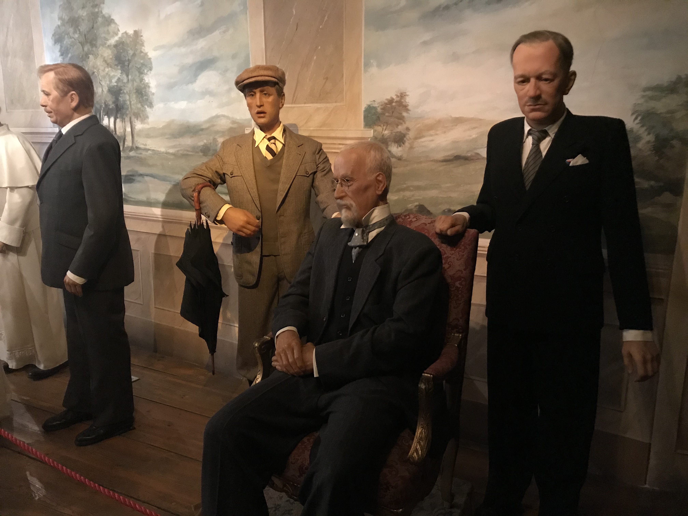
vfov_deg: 49.7
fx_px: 557
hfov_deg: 63.4
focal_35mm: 28
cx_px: 344
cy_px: 258
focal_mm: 3.99
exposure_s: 1/4
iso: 100
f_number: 1.8
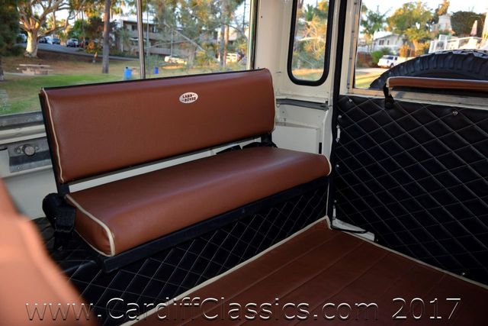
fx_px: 366
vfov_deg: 48.0
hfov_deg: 67.4
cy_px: 163
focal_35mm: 27
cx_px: 244
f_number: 3.5
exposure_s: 1/30
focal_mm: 18
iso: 640
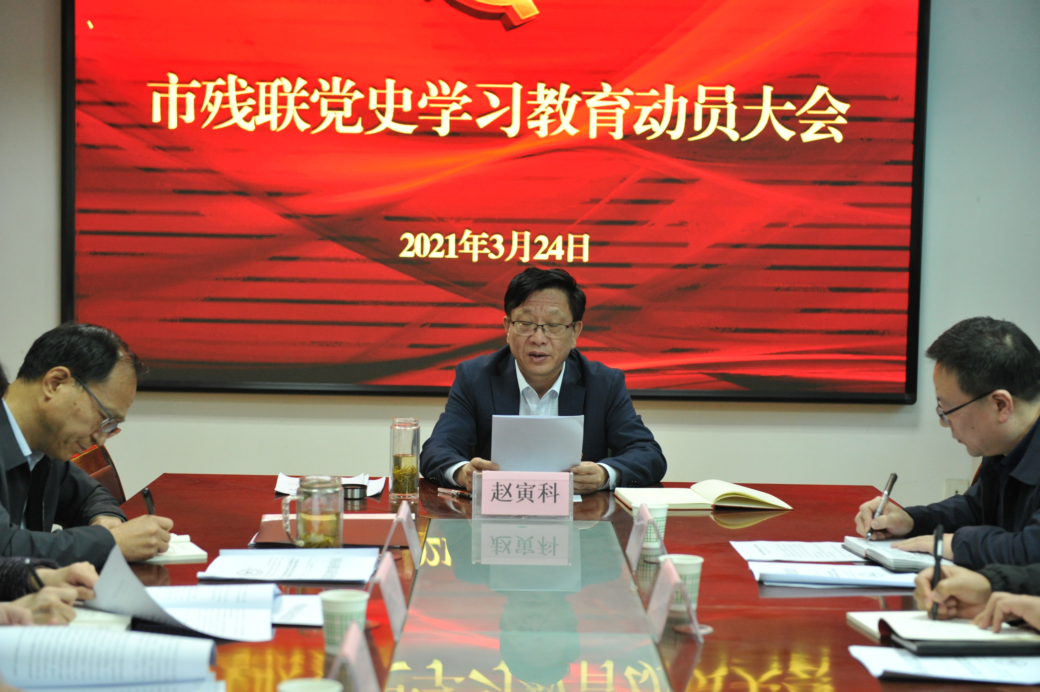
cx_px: 520
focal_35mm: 70
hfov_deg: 28.9
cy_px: 346
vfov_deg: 19.4
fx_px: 2021
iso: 4000
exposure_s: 1/125
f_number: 4
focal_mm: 70
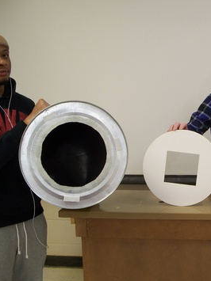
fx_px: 407
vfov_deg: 38.2
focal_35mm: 50
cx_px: 175
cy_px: 141
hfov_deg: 28.4
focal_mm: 7.8
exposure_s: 1/30
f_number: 2.8
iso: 80
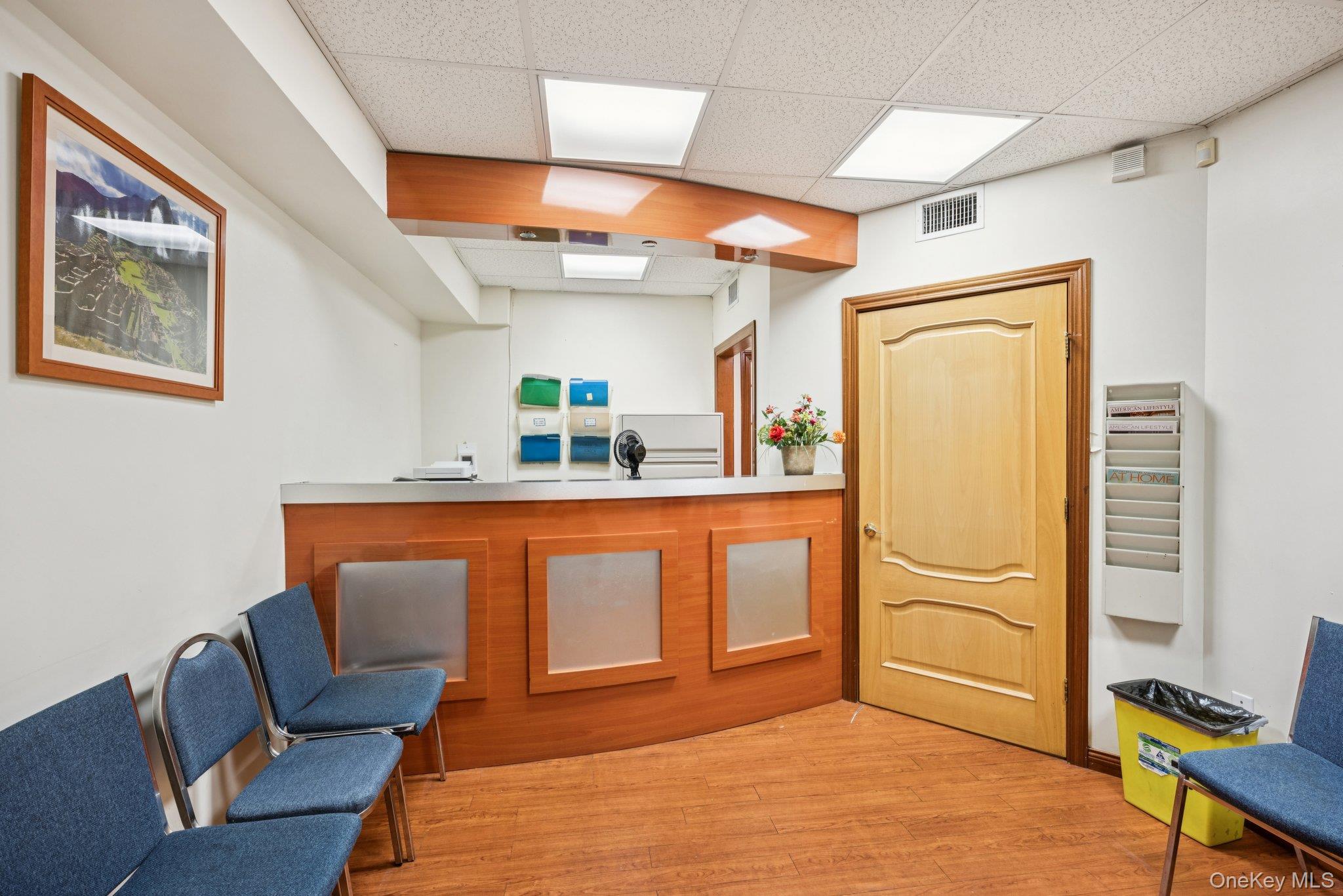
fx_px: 597
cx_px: 672
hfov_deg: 96.7
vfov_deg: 73.8
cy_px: 448
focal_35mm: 16
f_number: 5
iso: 400
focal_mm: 16
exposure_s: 1/15
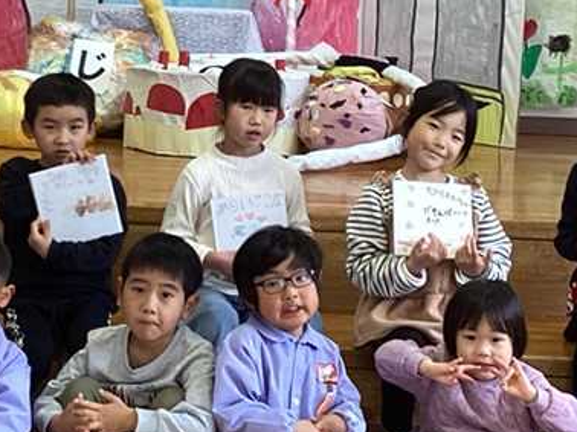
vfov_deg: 14.0
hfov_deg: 18.7
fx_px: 1749
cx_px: 212
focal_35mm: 105
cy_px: 85
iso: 125
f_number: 2.4
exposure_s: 1/60
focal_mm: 3.3
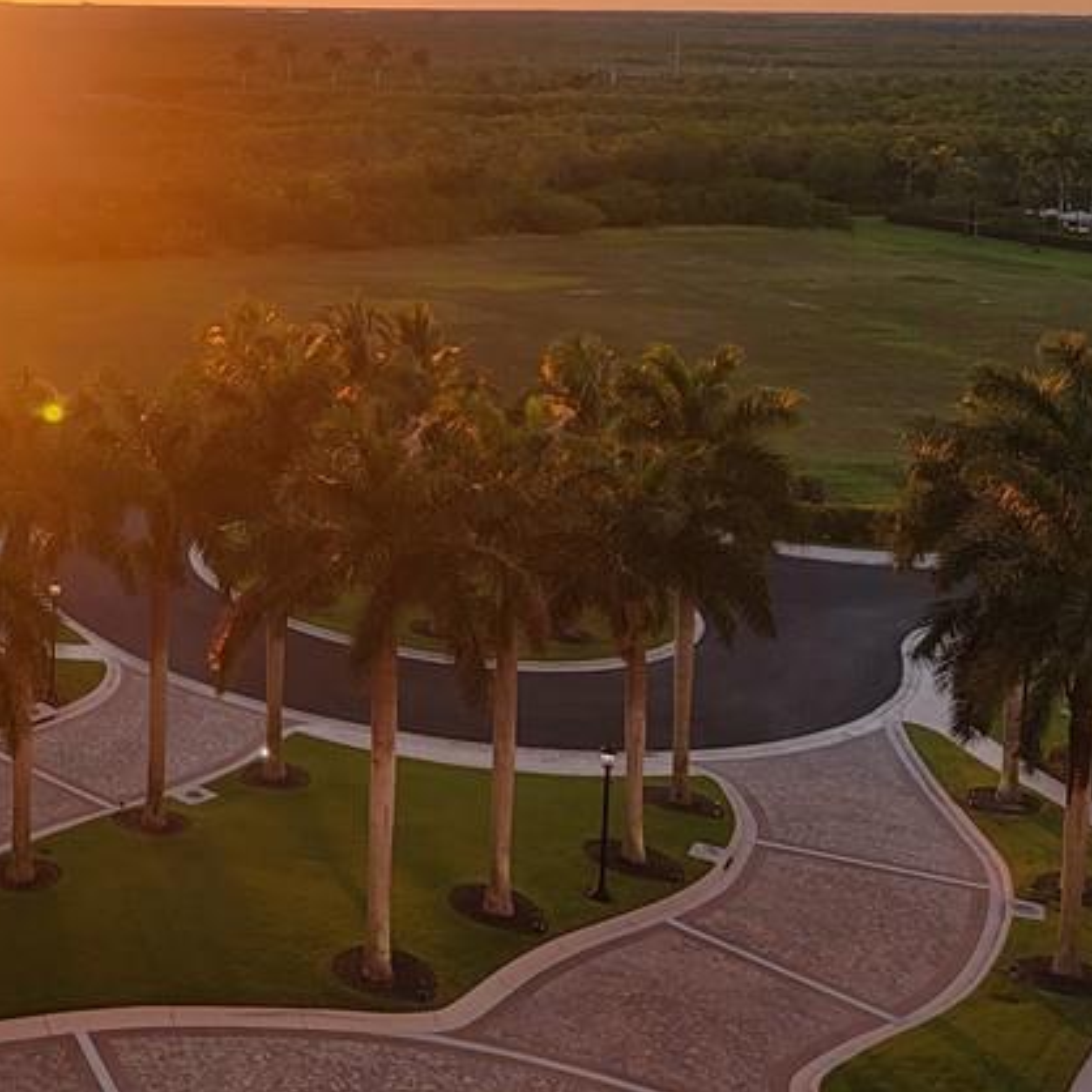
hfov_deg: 29.9
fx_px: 1856
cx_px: -68
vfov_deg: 31.7
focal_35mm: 52
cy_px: 178
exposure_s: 1/203
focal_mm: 6.7
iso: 16
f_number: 1.8
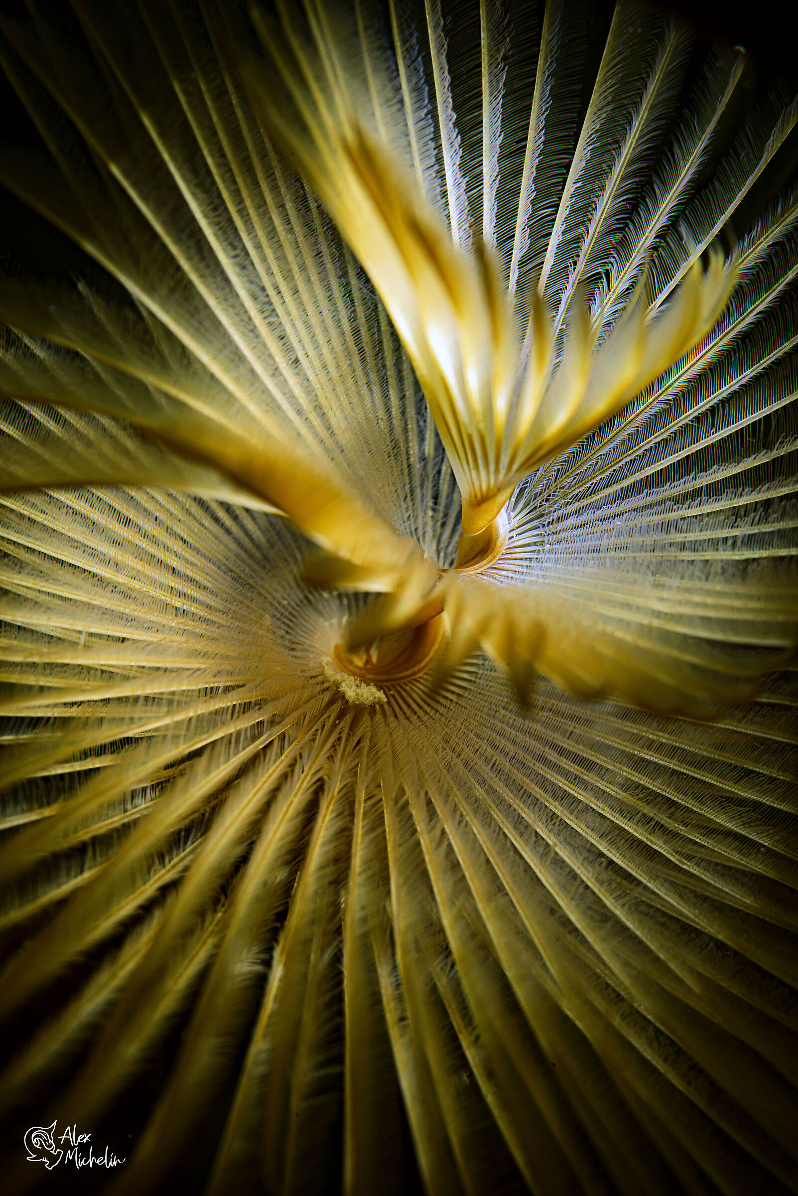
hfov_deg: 13.1
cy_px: 598
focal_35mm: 105
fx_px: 3488
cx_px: 399
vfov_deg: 19.4
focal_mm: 105
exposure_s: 1/250
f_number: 20
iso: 100
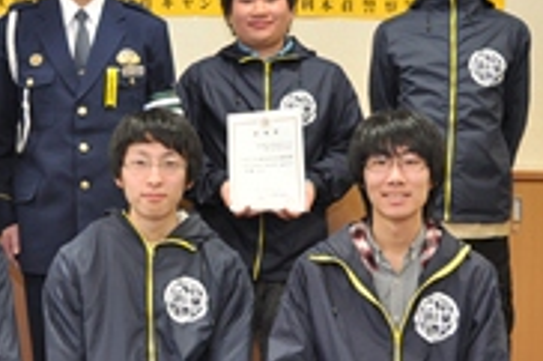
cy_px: 257
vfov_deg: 18.3
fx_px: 1115
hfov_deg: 27.0
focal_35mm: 74
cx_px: 134
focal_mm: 20
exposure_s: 1/30
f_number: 4
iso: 200
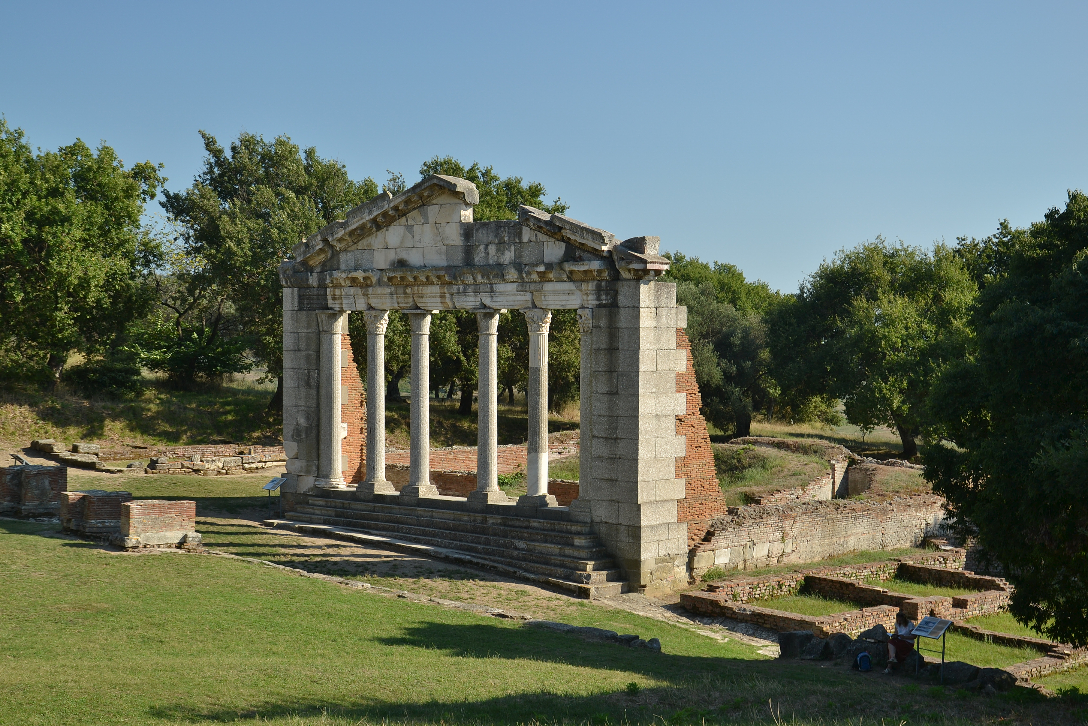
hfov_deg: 36.5
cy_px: 372
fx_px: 1648
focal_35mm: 55
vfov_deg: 24.8
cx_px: 550
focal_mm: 35
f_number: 6.3
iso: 100
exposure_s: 1/160
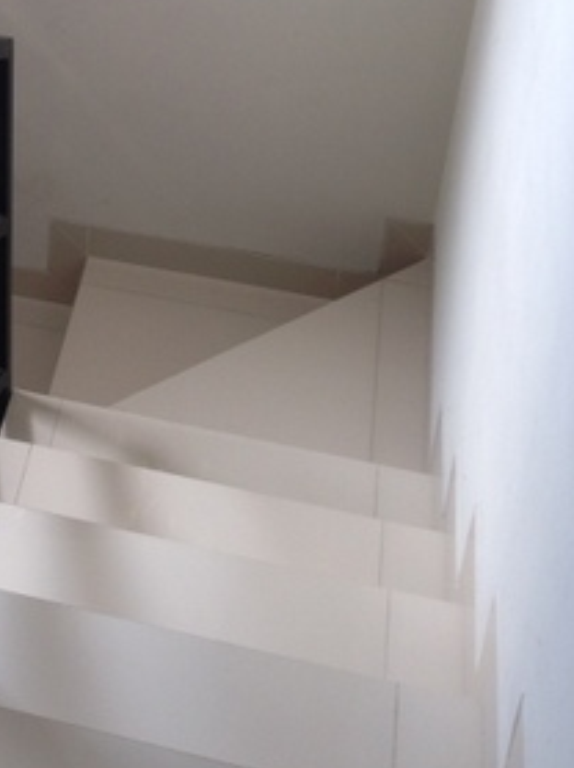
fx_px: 1683
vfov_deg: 24.5
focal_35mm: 76
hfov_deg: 18.5
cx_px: -80
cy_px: 3
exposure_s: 1/40
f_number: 2.4
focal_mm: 4.12
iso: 50
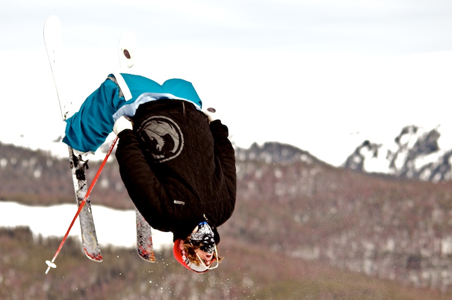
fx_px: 3397
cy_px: 153
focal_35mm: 271
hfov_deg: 7.6
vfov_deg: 5.1
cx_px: 206
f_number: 5.6
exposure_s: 1/1250
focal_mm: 150
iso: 250
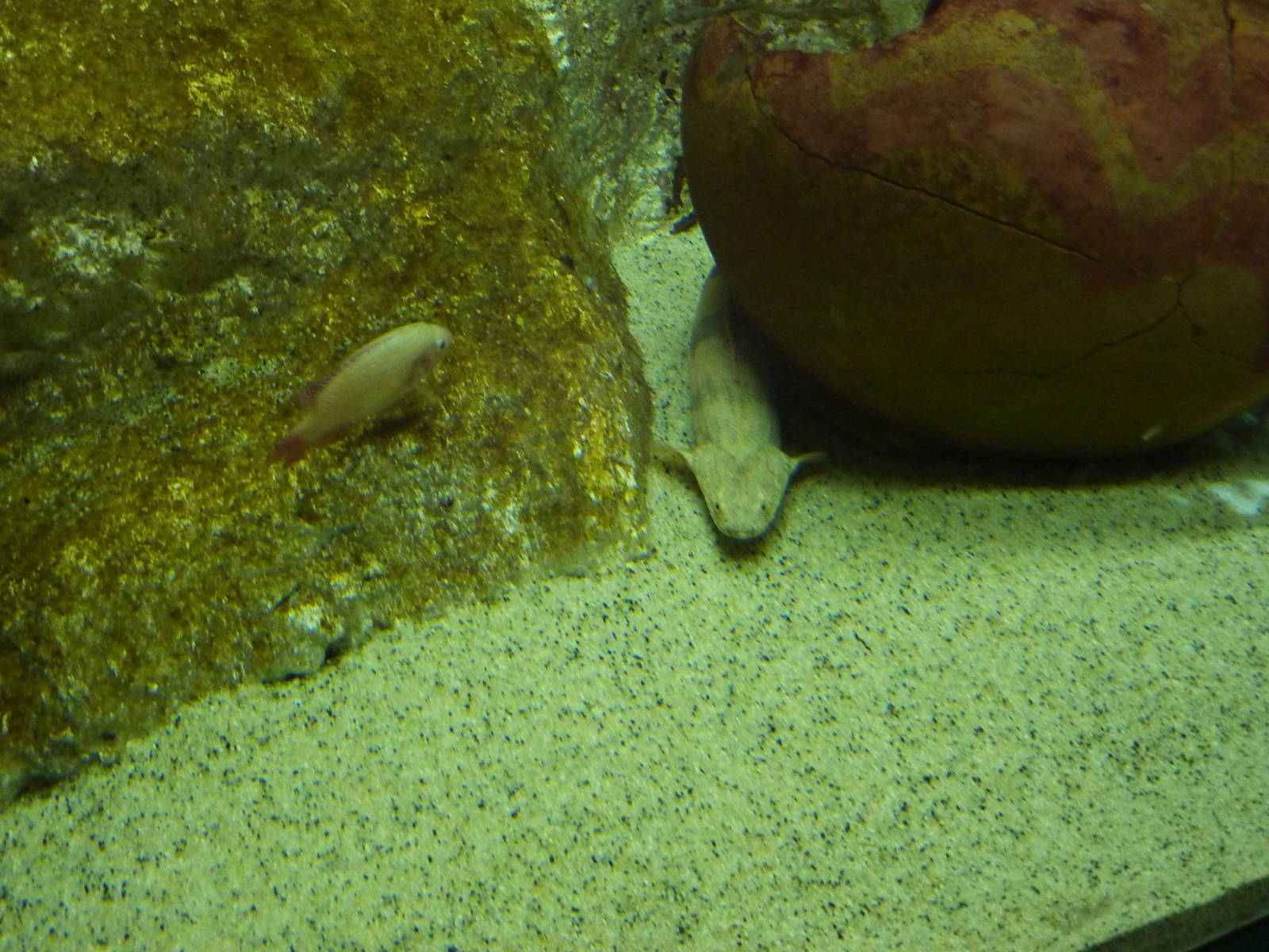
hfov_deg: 56.8
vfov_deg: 44.2
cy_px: 476
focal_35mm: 32
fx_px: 1173
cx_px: 634
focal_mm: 5.3
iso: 400
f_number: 3.5
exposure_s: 1/8
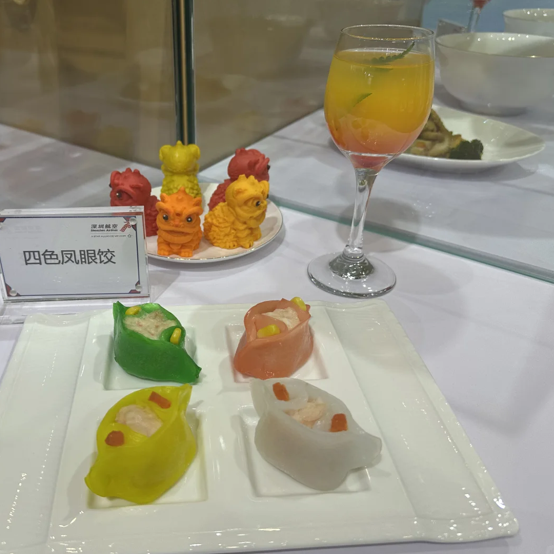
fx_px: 525
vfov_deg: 55.6
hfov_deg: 54.8
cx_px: 199
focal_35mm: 29
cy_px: 279
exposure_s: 1/480
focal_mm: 6.86
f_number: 1.78
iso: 80
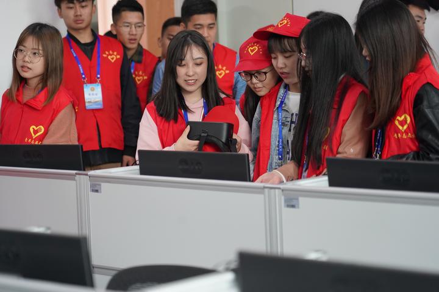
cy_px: 146
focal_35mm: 105
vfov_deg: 13.0
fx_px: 1280
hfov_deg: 19.5
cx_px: 220
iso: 2000
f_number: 4
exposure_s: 1/160
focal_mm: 105
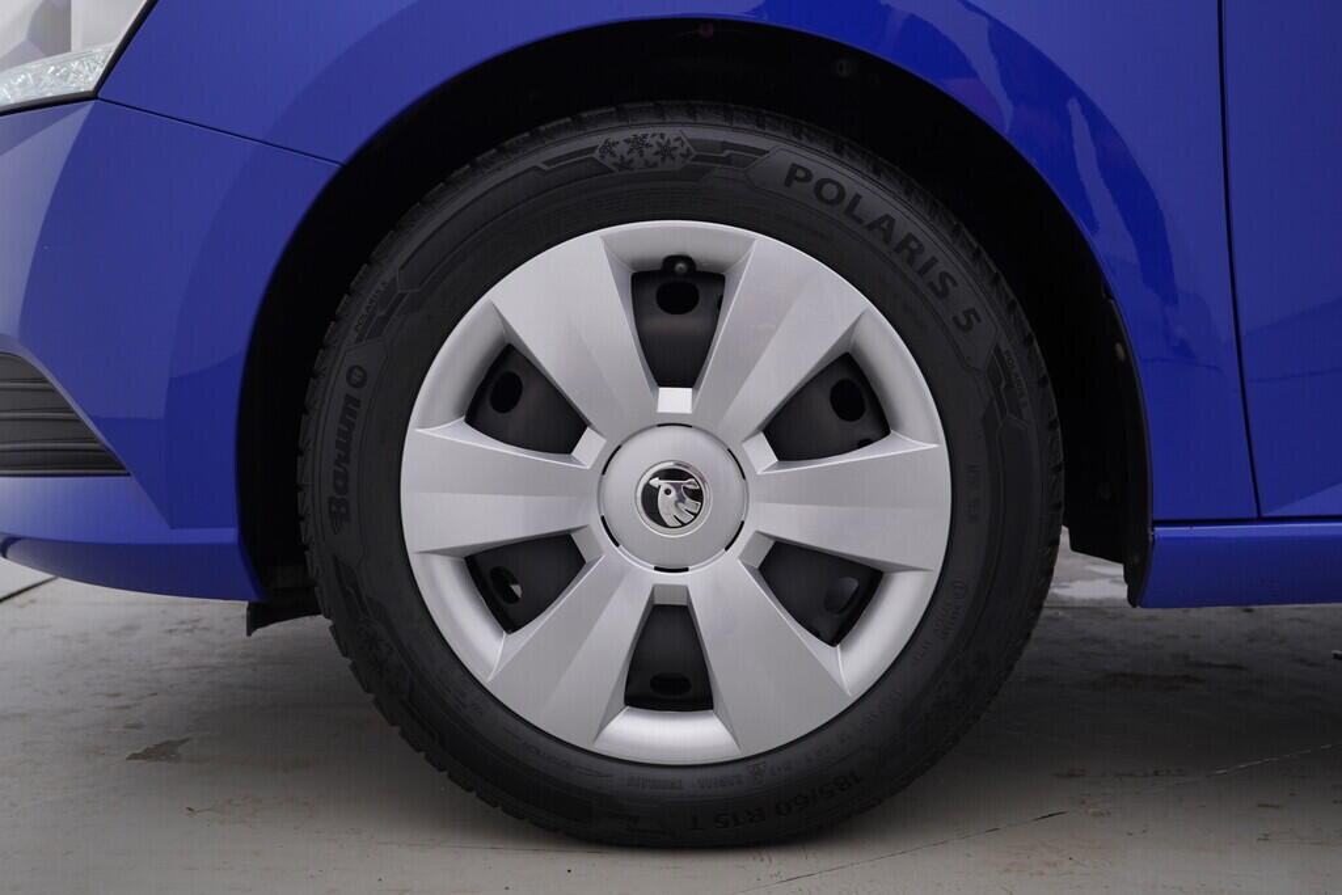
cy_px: 448
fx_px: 1342
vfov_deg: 36.9
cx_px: 671
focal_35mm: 36
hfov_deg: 53.1
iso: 125
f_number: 4
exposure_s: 1/80
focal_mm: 24
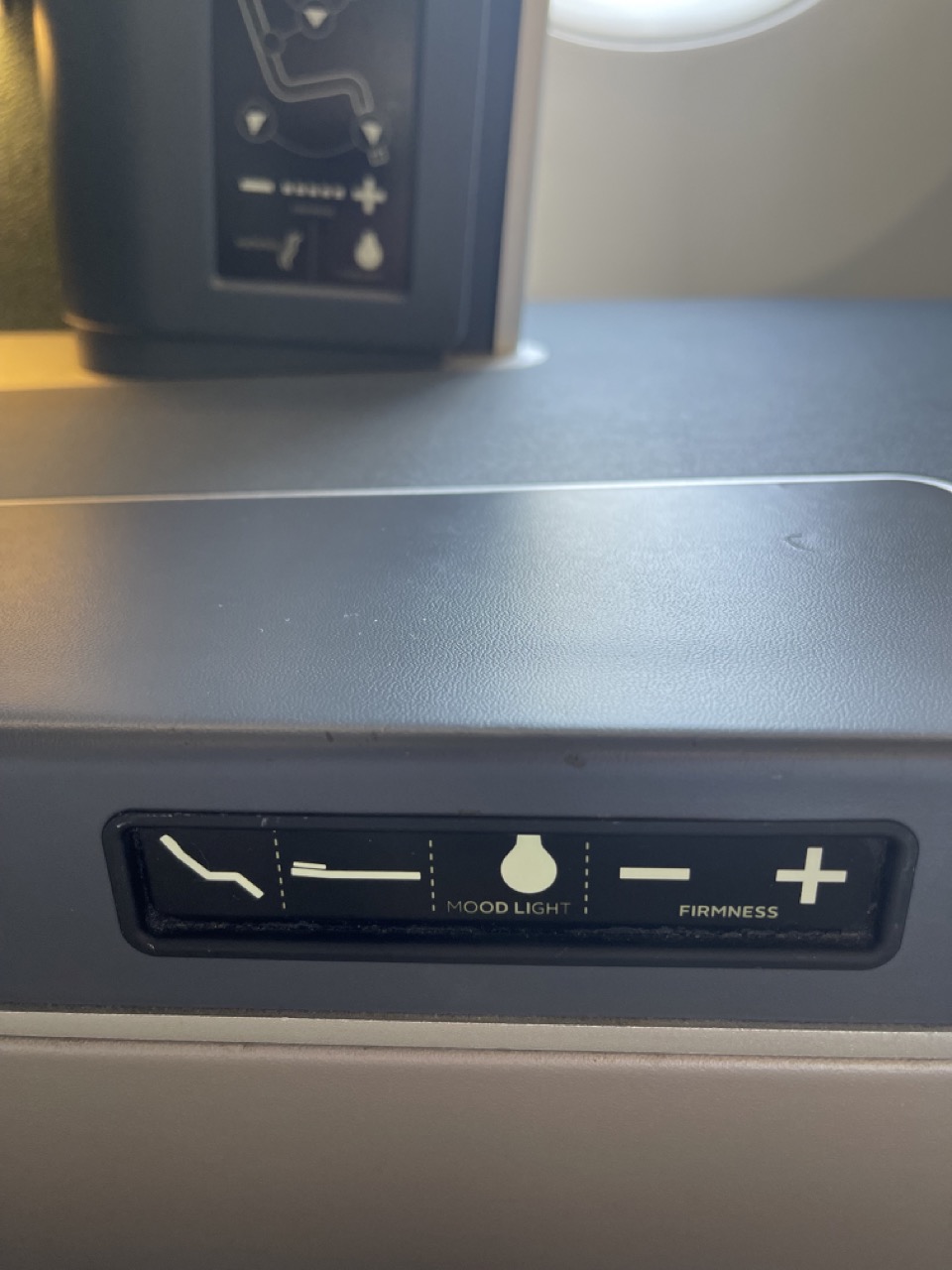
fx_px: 953
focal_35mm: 26
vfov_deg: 67.3
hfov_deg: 53.1
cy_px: 635
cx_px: 476
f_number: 1.6
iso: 100
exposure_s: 1/95
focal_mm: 5.1
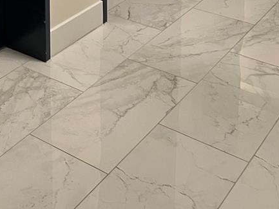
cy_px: -146
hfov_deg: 26.4
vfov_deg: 17.4
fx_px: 580
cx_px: 50
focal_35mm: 72
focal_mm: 5.7
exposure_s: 1/60
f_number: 1.5
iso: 160
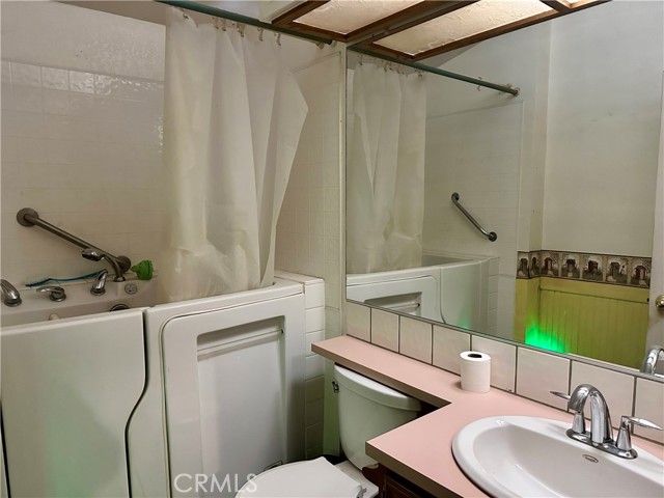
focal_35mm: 24
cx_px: 332
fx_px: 460
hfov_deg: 71.6
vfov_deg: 56.8
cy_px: 249
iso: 800
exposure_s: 1/40
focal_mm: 6.86
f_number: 1.78
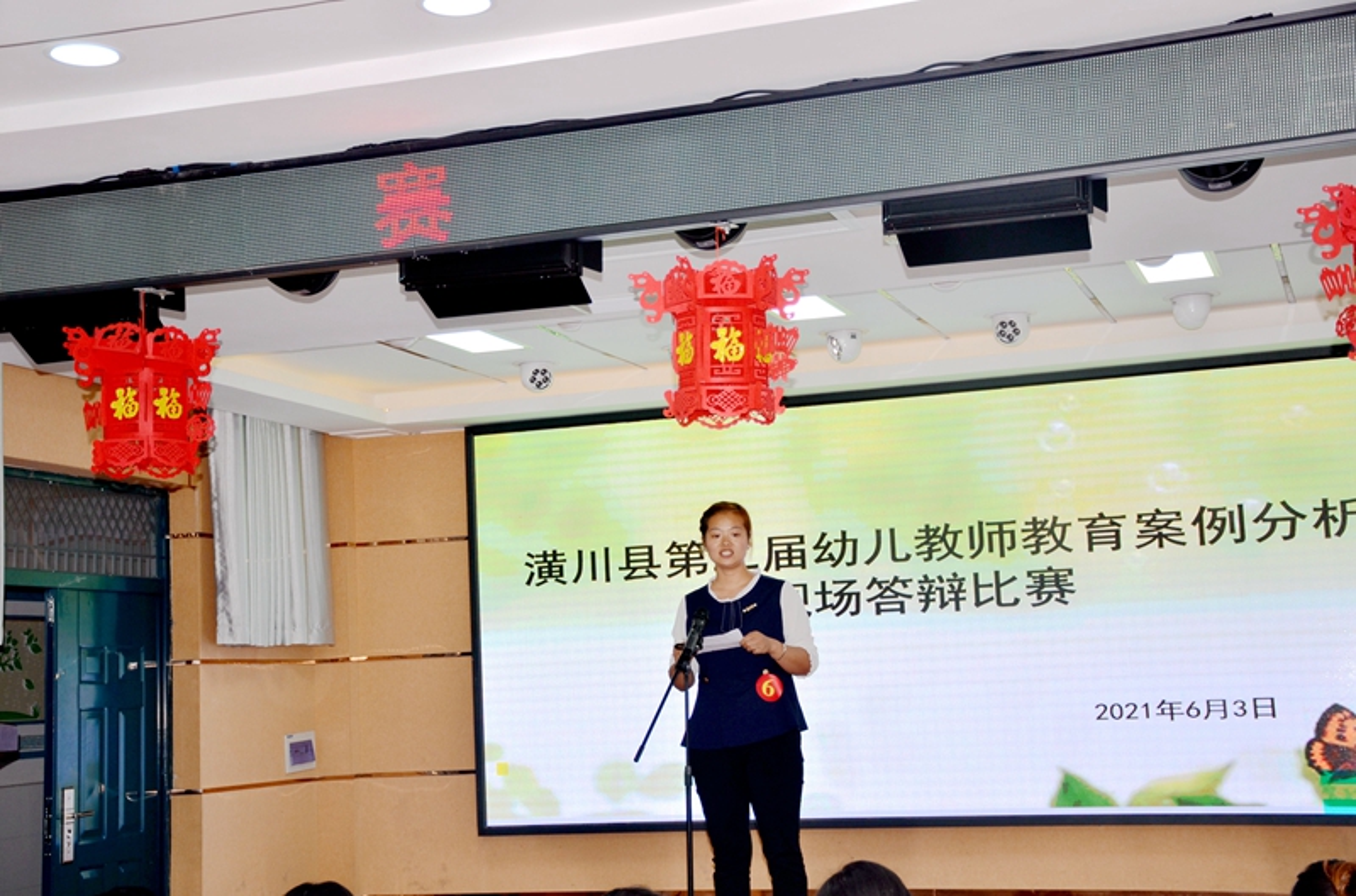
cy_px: 448
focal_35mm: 57
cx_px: 678
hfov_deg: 35.1
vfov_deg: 23.6
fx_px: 2141
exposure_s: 1/160
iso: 200
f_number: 4.2
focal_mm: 38
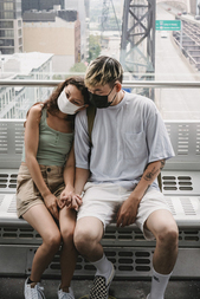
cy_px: 105
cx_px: 89
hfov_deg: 24.6
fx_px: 458
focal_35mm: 55
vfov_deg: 35.9
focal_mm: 35
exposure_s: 1/1250
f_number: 5
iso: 800
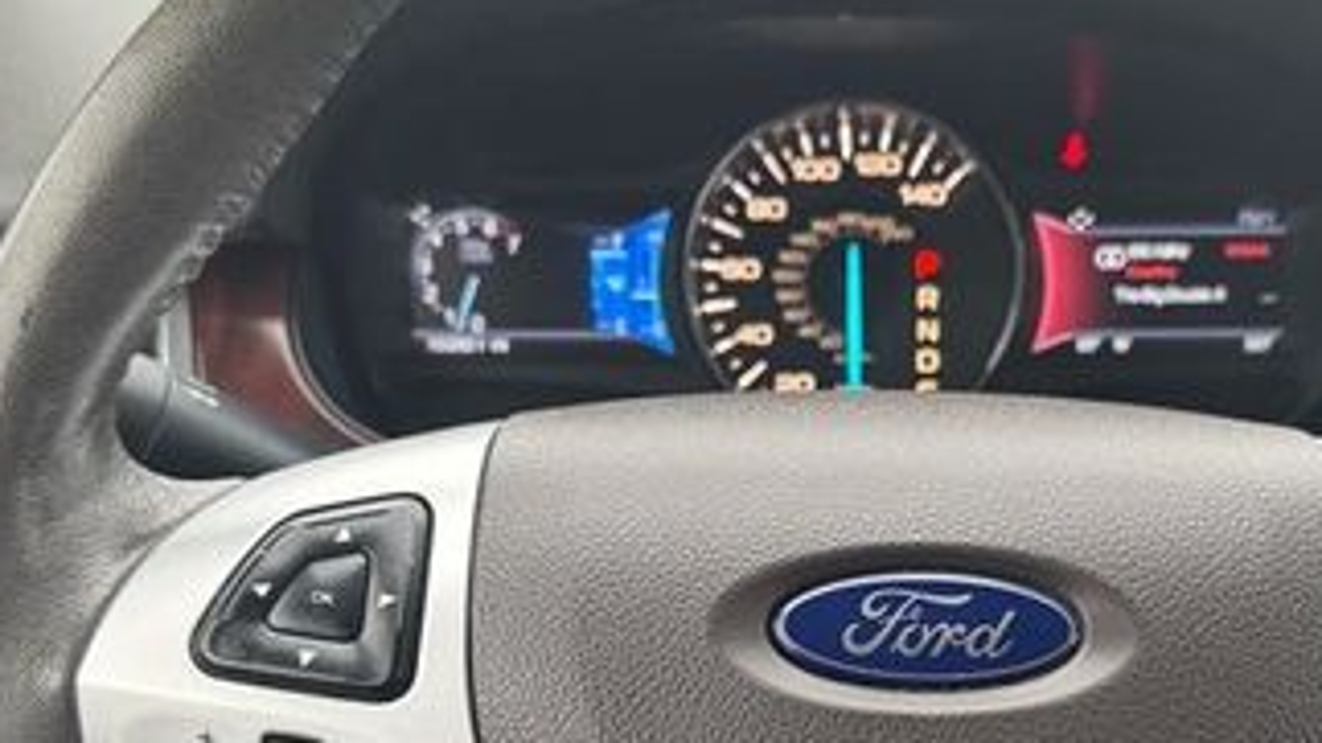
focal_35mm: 52
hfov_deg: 39.4
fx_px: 1823
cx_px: 870
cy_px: 644
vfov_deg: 22.6
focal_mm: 6.76
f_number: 1.78
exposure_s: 1/61
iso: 200
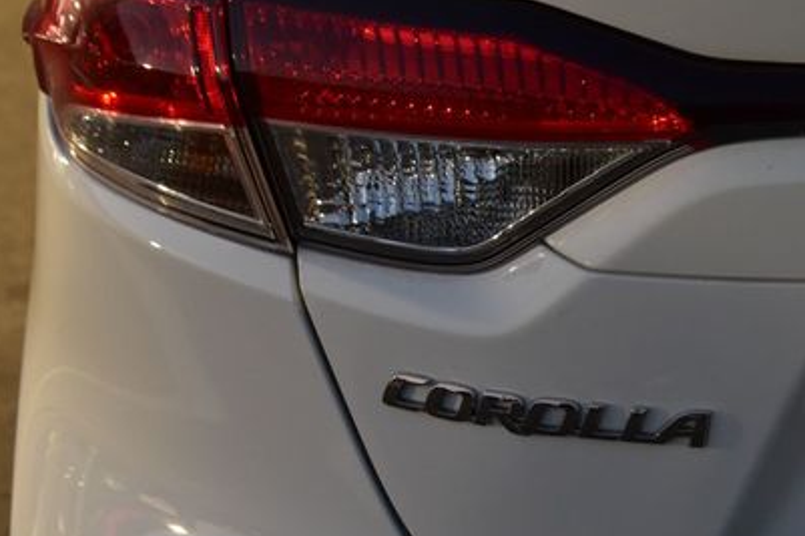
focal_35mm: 132
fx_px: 2946
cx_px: 598
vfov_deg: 10.4
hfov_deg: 15.5
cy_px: 375
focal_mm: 55
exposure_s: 1/15
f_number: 6.3
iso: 900
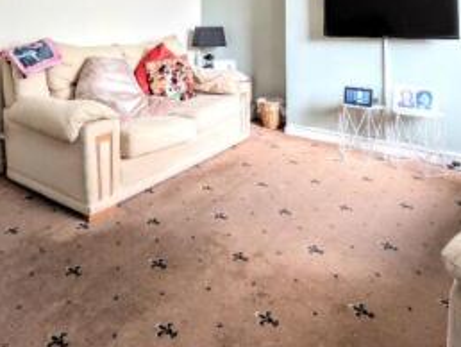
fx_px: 360
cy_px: -3
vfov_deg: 43.7
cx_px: 172
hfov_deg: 64.3
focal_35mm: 27
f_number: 1.7
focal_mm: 2.02
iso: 97
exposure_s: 1/15
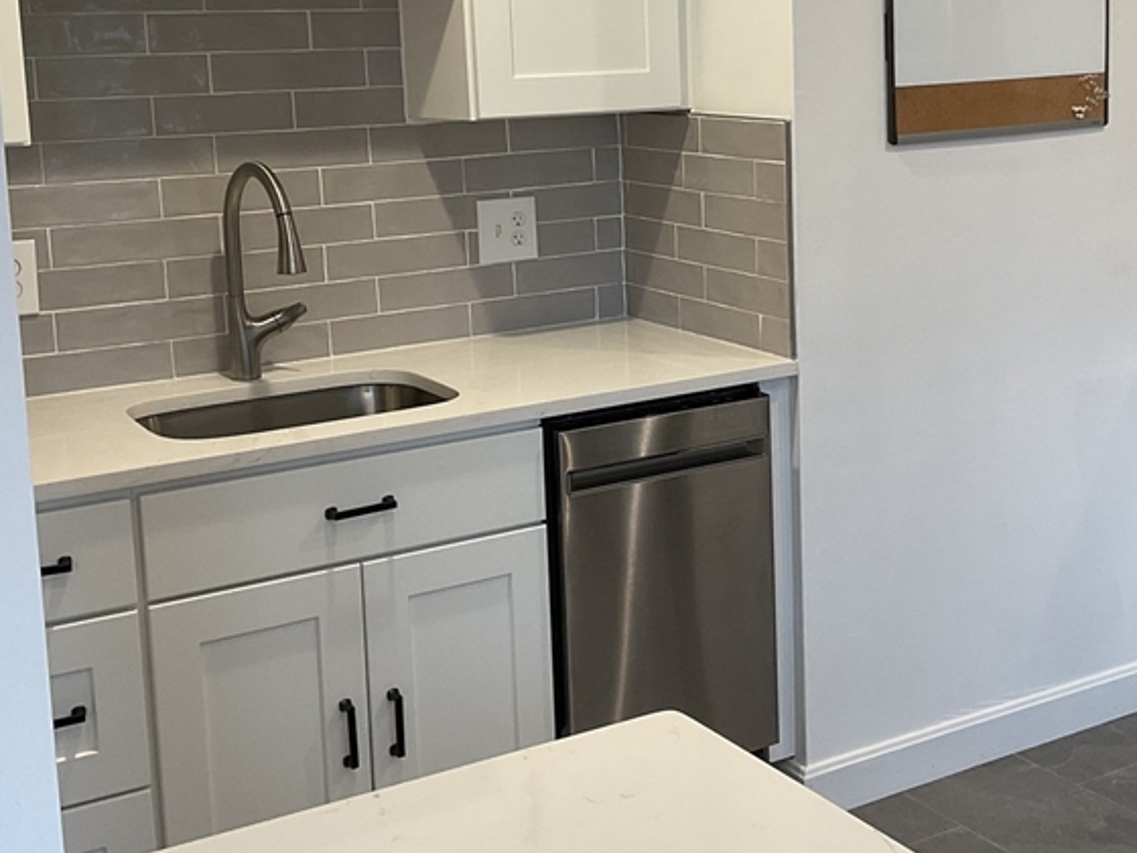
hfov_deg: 35.9
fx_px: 1741
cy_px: 286
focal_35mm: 53
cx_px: 747
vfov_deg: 27.4
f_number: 1.8
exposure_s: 1/60
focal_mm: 3
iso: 40
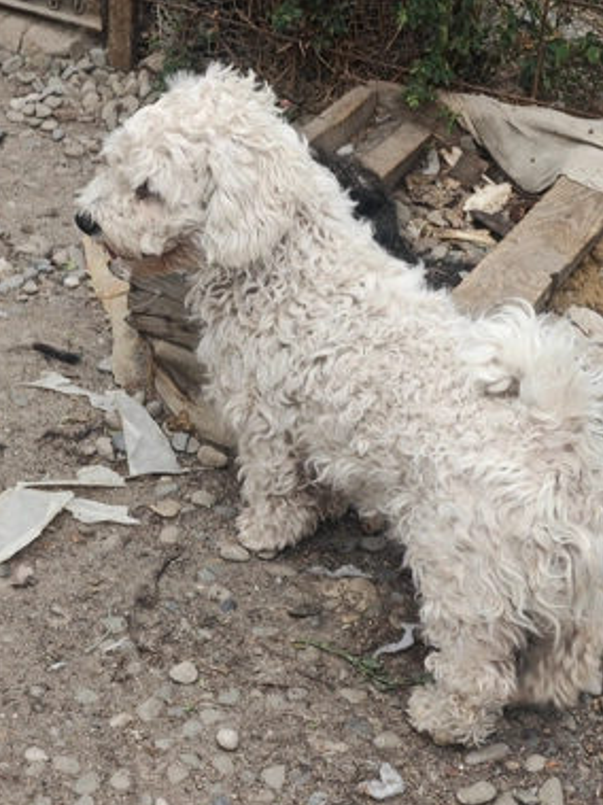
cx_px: 312
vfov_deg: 20.7
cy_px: 423
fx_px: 2208
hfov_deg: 15.6
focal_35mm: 95
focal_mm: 15.38
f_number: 2.6
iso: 50
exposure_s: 1/100
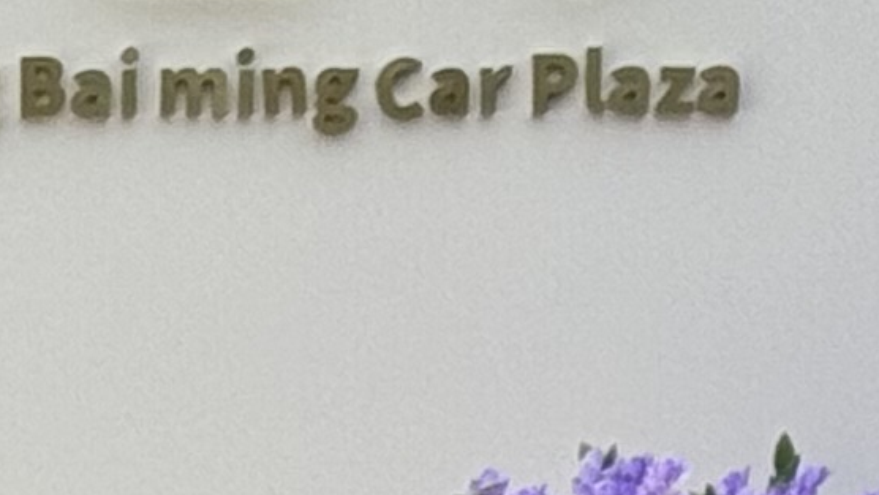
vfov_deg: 3.1
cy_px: 1627
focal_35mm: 379
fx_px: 8835
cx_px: -764
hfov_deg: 5.6
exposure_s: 1/274
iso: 64
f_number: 1.78
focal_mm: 6.76
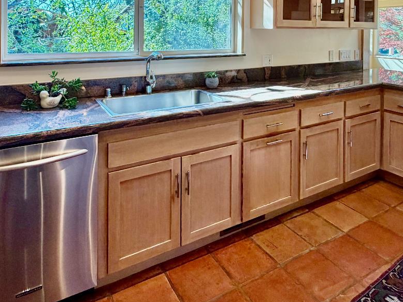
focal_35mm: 27
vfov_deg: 46.5
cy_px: 32
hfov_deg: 65.3
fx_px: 314
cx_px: 214
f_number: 2.2
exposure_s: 1/120
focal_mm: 2.22
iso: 125
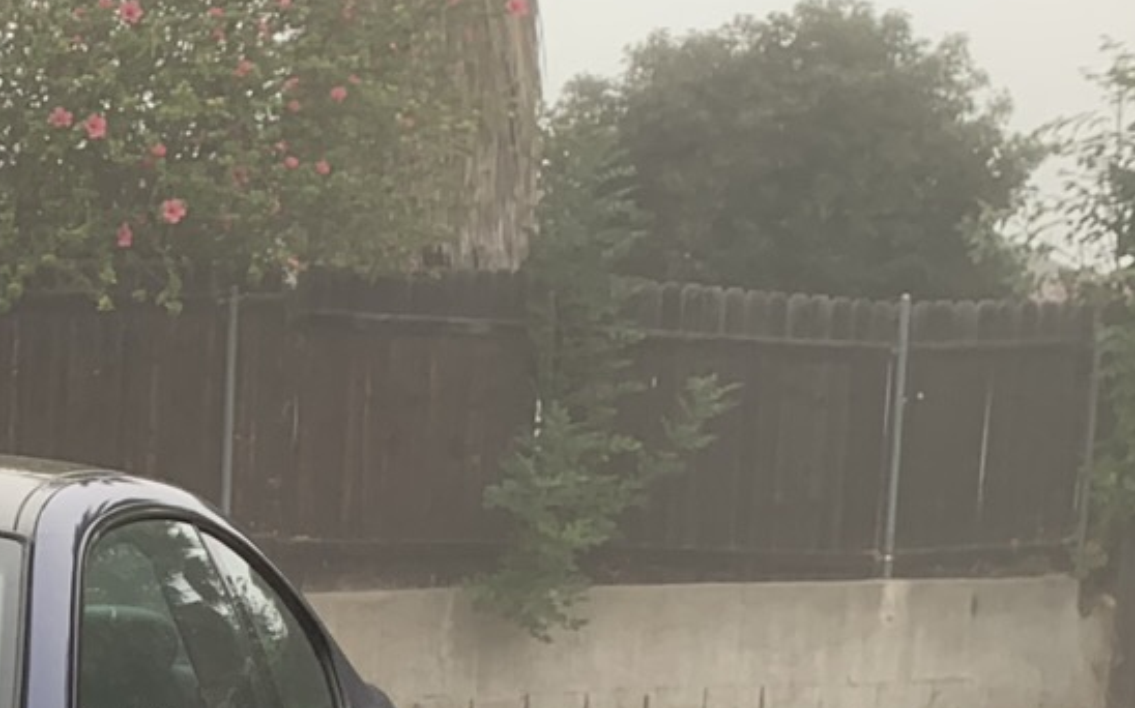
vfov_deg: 12.0
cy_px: 1134
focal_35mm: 103
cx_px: -530
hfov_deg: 18.2
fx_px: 3185
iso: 25
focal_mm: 4.25
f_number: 1.8
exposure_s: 1/141
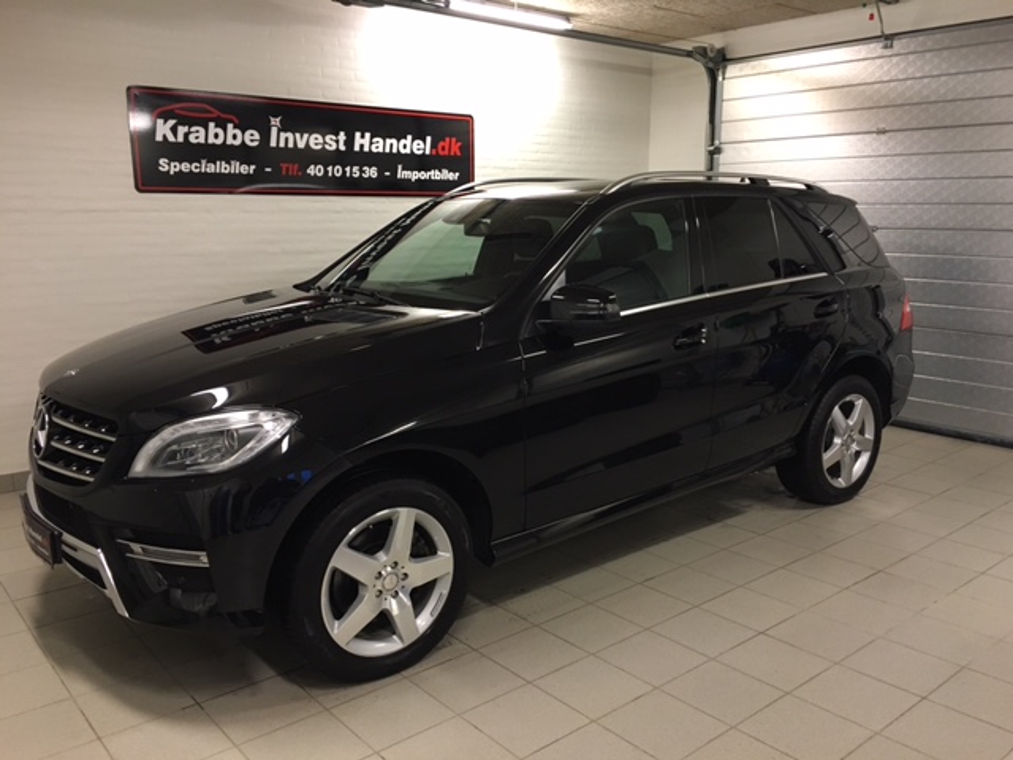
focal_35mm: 29
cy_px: 380
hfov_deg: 61.7
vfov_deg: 48.2
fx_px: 849
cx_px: 506
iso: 160
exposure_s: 1/33
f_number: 2.2
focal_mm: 4.15
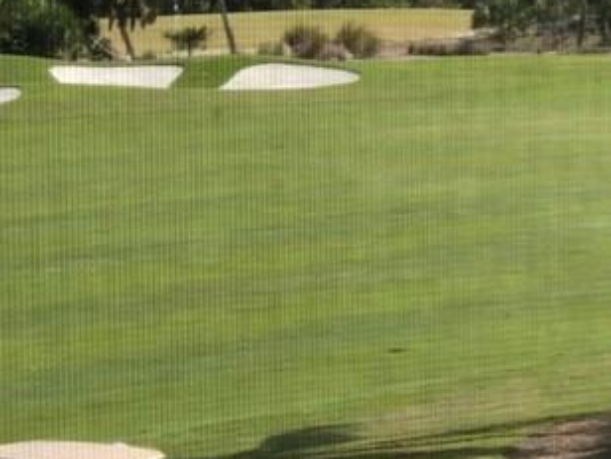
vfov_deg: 8.6
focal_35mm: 173
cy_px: 101
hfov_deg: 11.3
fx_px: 3054
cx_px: 633
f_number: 2.4
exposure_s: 1/392
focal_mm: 6
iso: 16
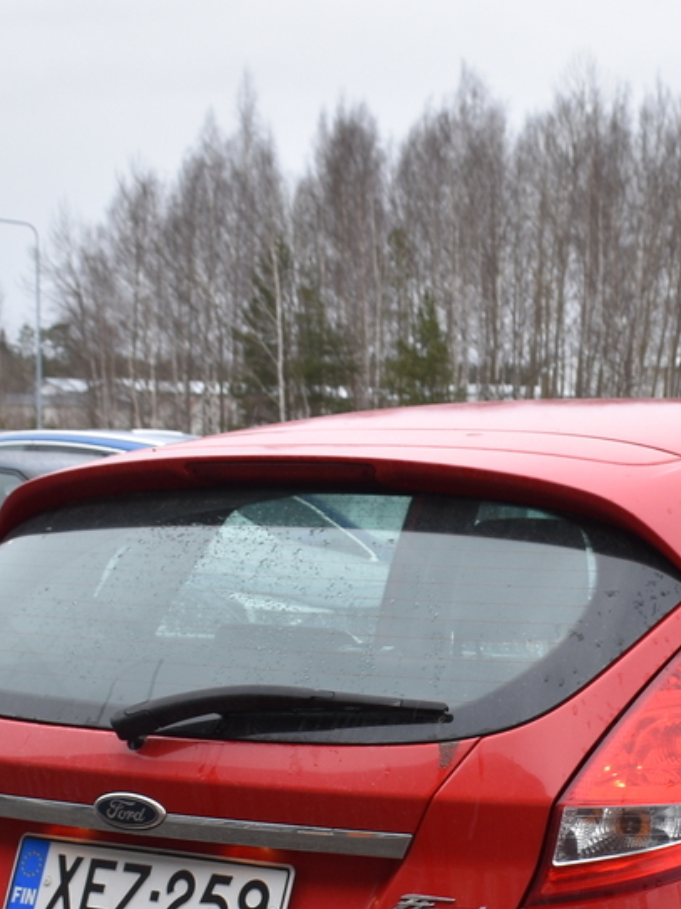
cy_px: 817
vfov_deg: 21.2
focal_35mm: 90
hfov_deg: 16.2
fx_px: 2373
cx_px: 594
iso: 200
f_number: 5.6
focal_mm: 21
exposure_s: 1/180
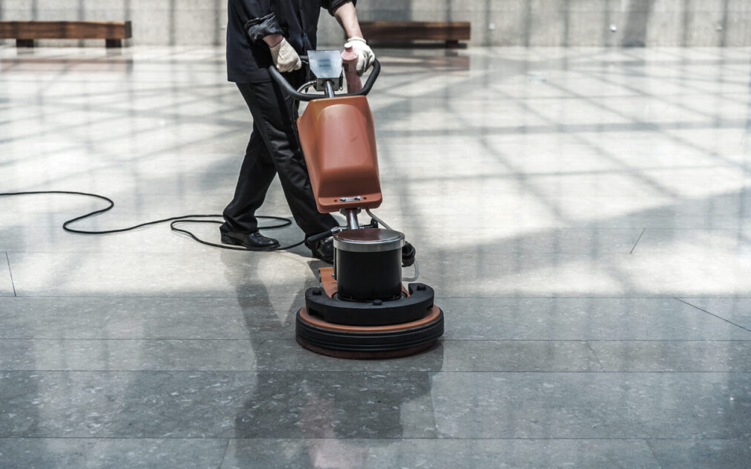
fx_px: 1166
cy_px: 249
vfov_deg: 22.7
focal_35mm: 57
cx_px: 374
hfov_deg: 35.7
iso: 640
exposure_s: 1/800
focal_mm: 55
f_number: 4
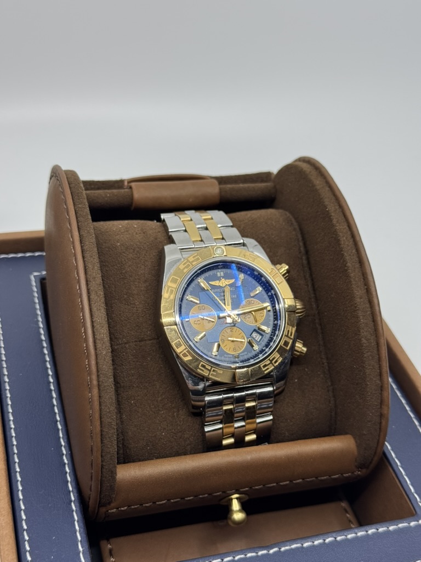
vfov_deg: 39.7
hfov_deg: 30.3
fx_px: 778
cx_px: 210
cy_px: 281
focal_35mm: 48
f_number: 1.78
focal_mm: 6.76
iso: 64
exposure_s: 1/454
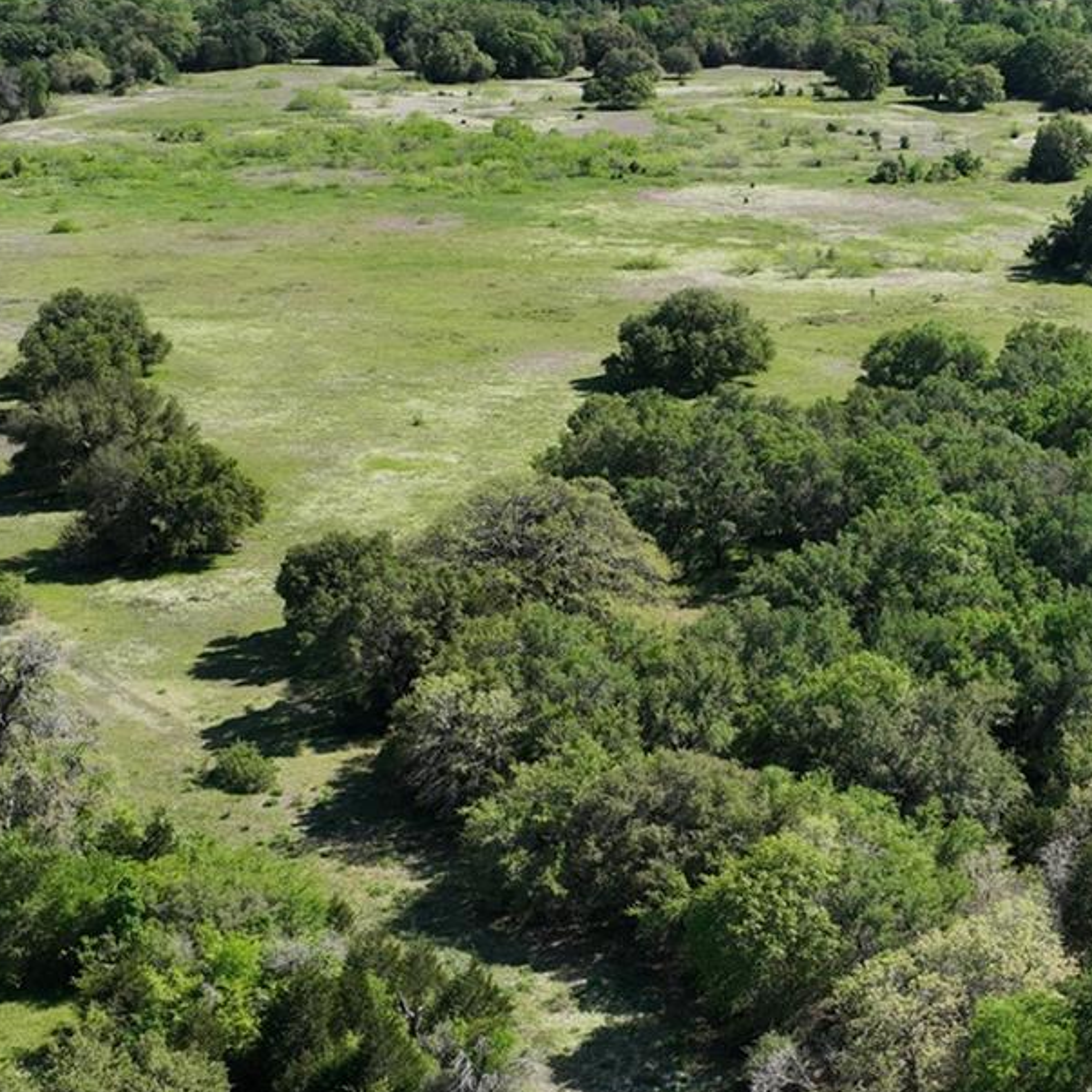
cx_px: 927
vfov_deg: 23.9
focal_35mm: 72
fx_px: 2570
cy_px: 668
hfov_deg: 23.5
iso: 130
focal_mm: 12.29
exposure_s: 1/2000
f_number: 2.8
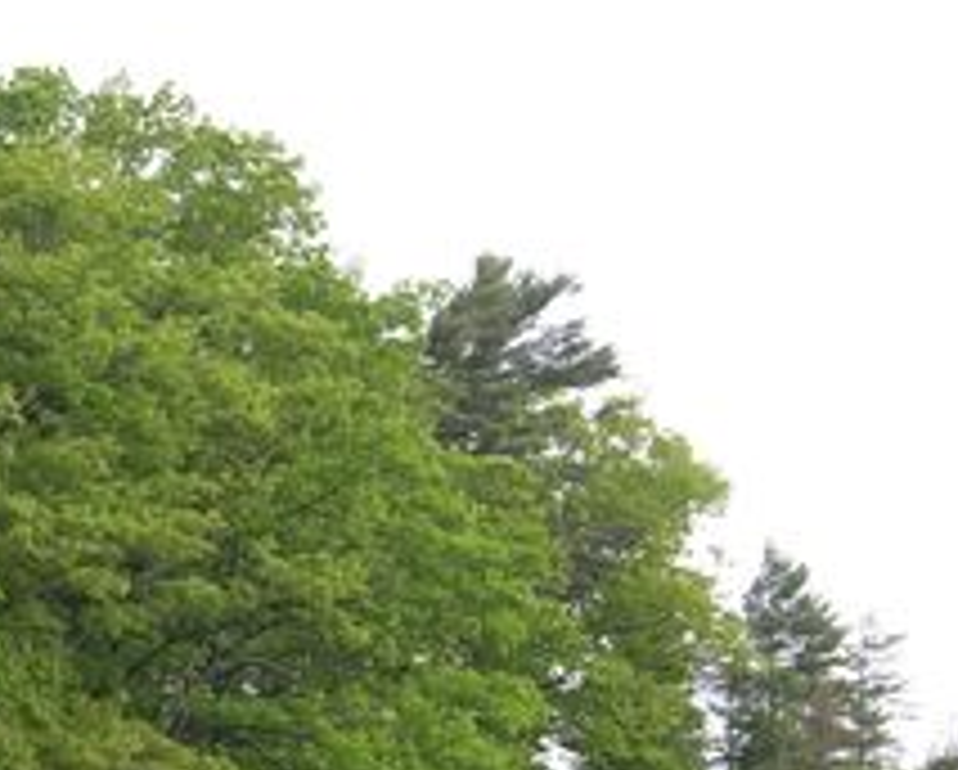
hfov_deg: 21.4
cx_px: 54
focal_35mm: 87
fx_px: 2470
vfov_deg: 17.4
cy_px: 723
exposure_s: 1/69.7
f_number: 7.6
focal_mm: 8
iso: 100
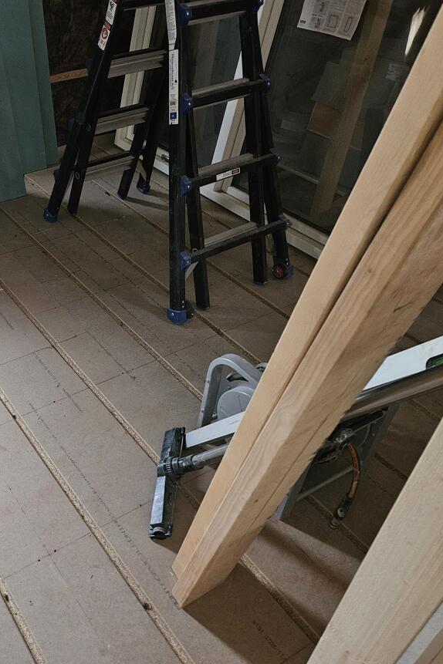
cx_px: 61
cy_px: 332
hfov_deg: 38.8
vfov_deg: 58.7
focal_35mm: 32
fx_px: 591
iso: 640
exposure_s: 1/25
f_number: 1.8
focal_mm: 5.4
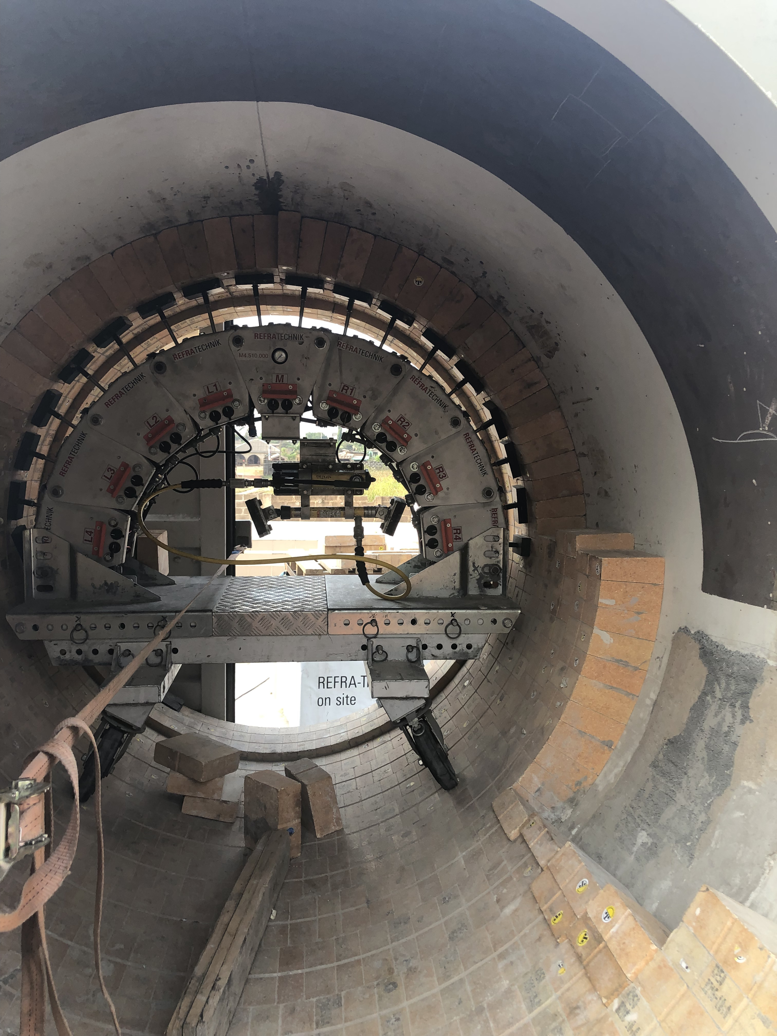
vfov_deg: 63.4
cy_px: 518
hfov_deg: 49.7
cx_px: 388
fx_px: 838
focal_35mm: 28
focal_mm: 4
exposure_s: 1/120
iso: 25
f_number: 1.8
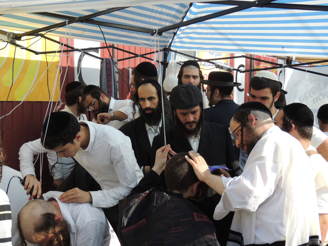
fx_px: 474
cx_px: 164
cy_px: 123
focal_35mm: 50
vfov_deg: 29.1
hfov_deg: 38.2
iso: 100
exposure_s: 1/640
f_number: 3.6
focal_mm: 8.9
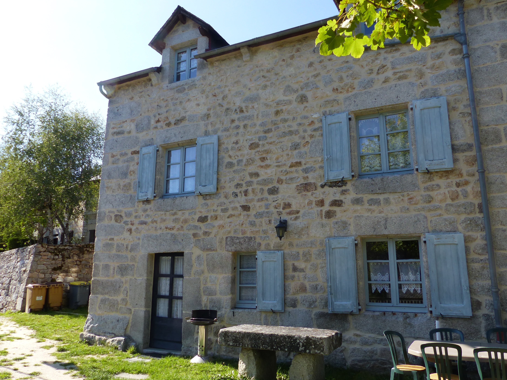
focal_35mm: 27
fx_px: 395
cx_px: 253
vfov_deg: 51.3
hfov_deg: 65.3
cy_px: 184
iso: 100
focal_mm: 4.5
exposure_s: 1/400
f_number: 4
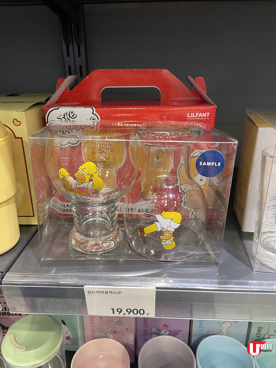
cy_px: 184
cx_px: 138
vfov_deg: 67.3
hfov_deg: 53.1
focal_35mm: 26
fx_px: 276
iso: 100
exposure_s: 1/60
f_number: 1.6
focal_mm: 4.2
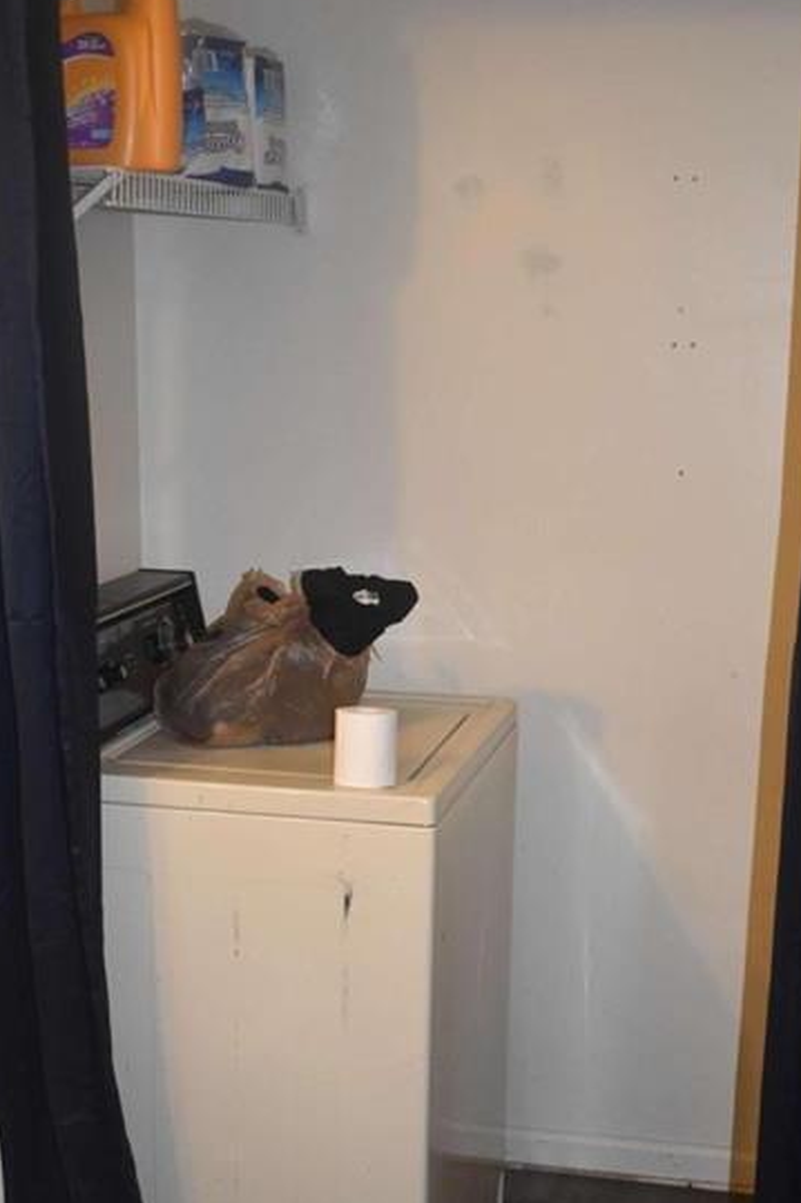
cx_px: 442
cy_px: 679
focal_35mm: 58
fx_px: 1927
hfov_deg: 23.5
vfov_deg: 34.6
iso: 1600
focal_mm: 27
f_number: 4
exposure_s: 1/60
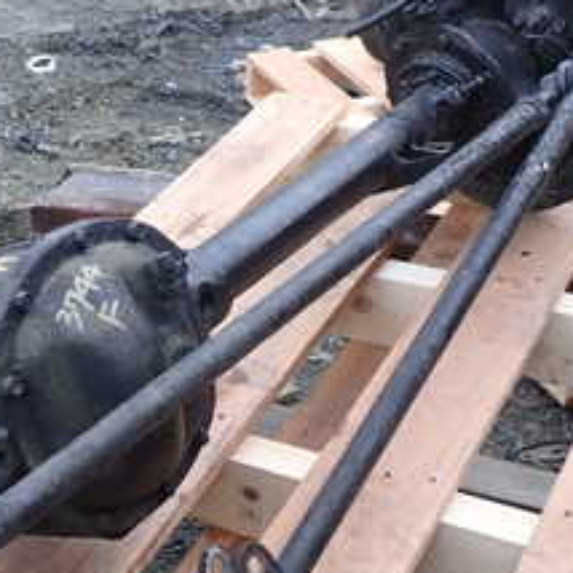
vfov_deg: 27.3
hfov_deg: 26.2
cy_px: 444
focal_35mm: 62
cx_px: -3
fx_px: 1161
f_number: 2.8
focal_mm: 4.5
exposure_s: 1/200
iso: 100
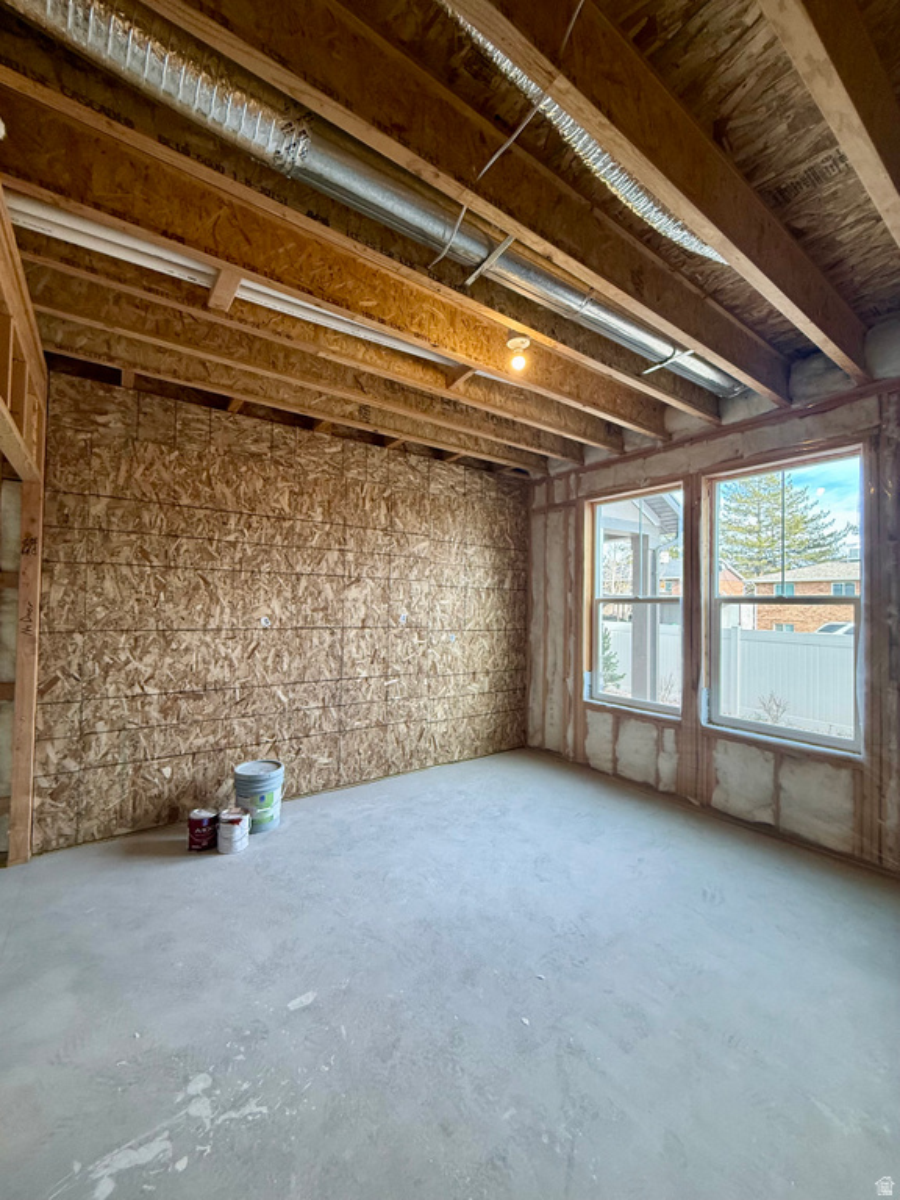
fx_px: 485
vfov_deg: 102.1
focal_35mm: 14
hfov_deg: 85.7
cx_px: 450
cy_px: 600
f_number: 2.2
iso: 250
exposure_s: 1/120
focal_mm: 2.22
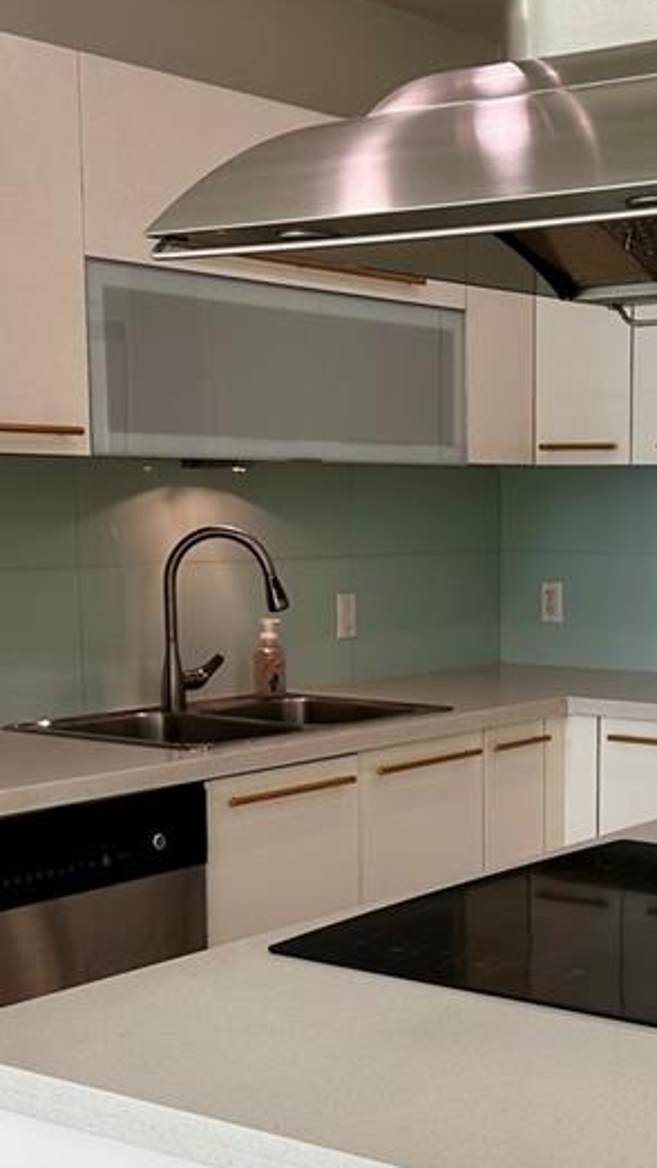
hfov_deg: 19.8
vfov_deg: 34.6
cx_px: 523
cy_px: 773
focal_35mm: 60
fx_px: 1859
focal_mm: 6.86
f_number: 1.78
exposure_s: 1/473
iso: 80
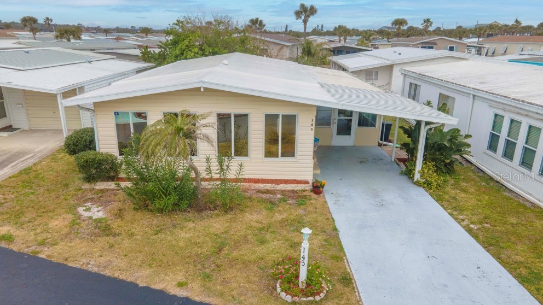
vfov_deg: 42.8
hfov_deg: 69.9
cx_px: 265
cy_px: 176
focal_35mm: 27
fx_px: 389
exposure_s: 1/640
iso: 100
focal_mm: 4.5
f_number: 2.8
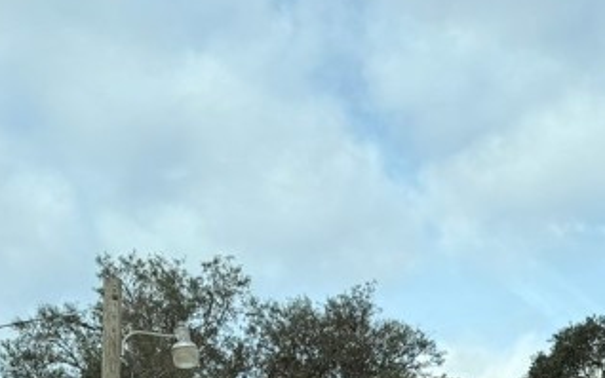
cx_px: 567
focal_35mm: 82
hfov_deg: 24.4
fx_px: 1353
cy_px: 581
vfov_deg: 14.7
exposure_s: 1/2525
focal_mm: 6.76
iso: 80
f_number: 1.78
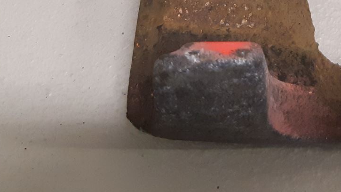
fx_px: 723
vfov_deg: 13.7
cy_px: -136
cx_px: 317
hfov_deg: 25.6
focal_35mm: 80
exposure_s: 1/50
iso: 250
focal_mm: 3.93
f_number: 1.7
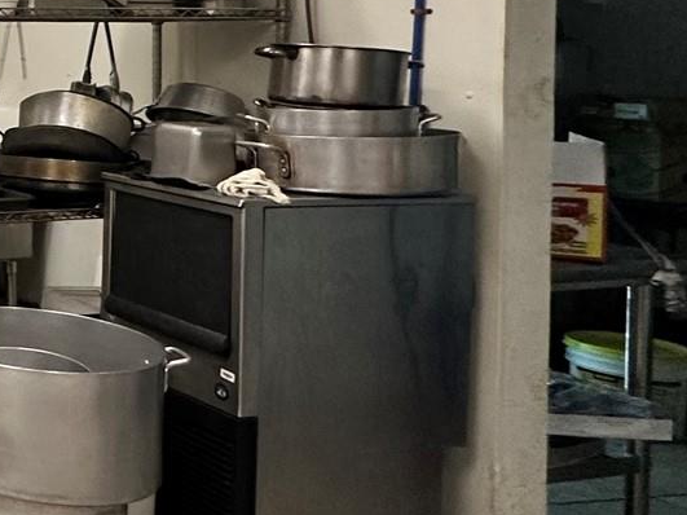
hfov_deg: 23.1
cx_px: -490
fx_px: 1071
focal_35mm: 54
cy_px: 63
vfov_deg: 26.2
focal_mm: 2.22
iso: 250
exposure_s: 1/60
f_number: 2.2
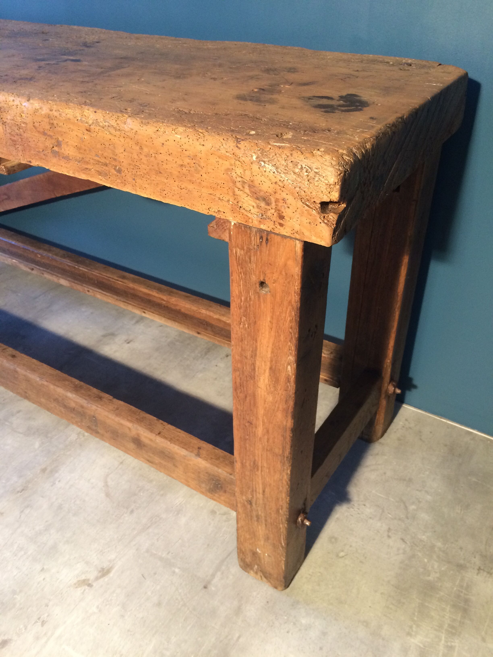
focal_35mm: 29
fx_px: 551
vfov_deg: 61.7
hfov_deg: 48.2
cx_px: 246
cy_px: 328
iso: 160
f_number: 2.2
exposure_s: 1/33
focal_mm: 4.15
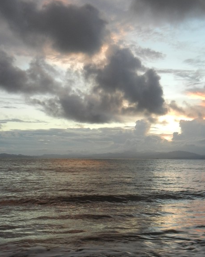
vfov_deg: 35.5
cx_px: 125
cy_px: 179
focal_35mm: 52
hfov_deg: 29.0
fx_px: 395
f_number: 3.5
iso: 195
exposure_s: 1/60
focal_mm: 5.4
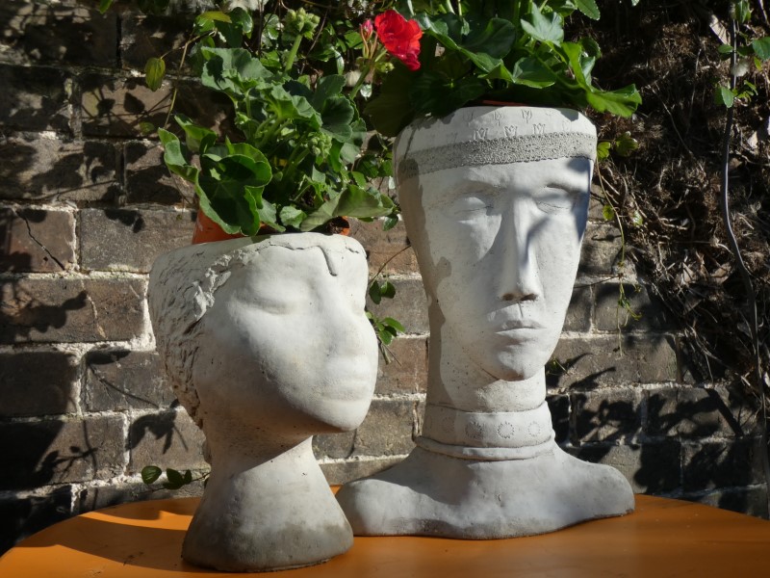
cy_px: 289
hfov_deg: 43.9
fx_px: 956
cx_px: 385
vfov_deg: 33.6
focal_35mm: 43
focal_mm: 7.8
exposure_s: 1/800
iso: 80
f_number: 3.7
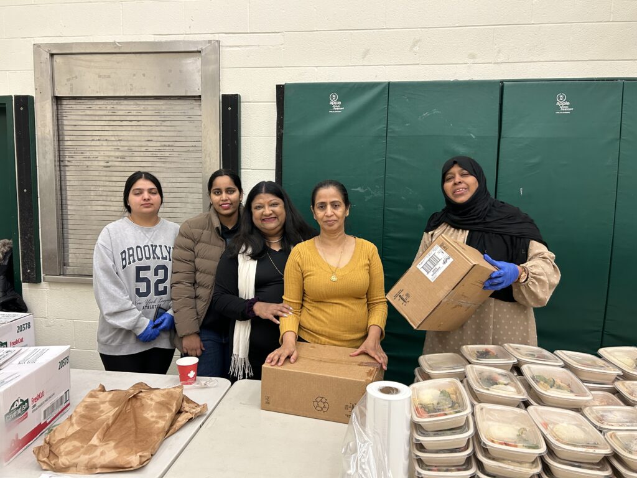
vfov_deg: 53.1
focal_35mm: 26
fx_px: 478
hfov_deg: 67.3
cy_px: 239
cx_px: 318
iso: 160
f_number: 1.5
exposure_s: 1/60
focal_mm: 5.7
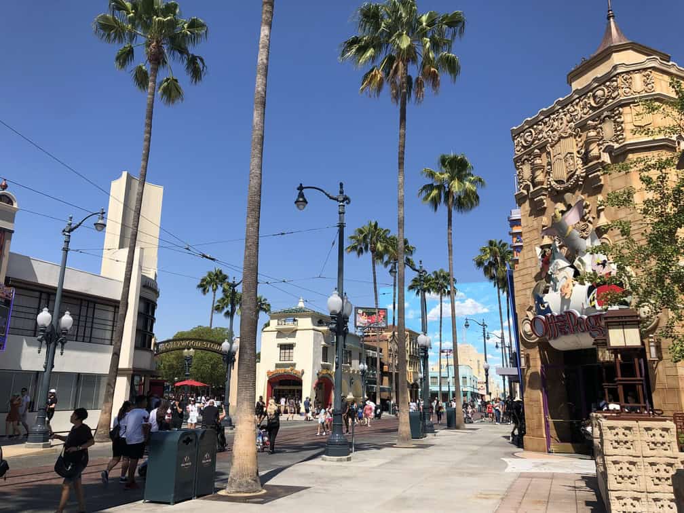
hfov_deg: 63.4
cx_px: 342
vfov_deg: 49.7
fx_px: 553
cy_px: 256
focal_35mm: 28
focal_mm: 4
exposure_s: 1/2288
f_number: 1.8
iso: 20
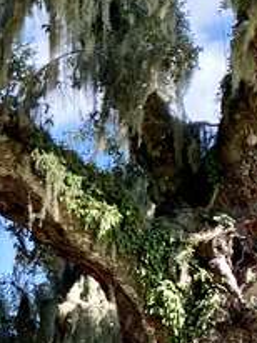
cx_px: -180
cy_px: 256
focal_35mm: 101
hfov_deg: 13.4
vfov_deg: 19.3
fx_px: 1002
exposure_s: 1/522
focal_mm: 4.25
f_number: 1.8
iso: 32
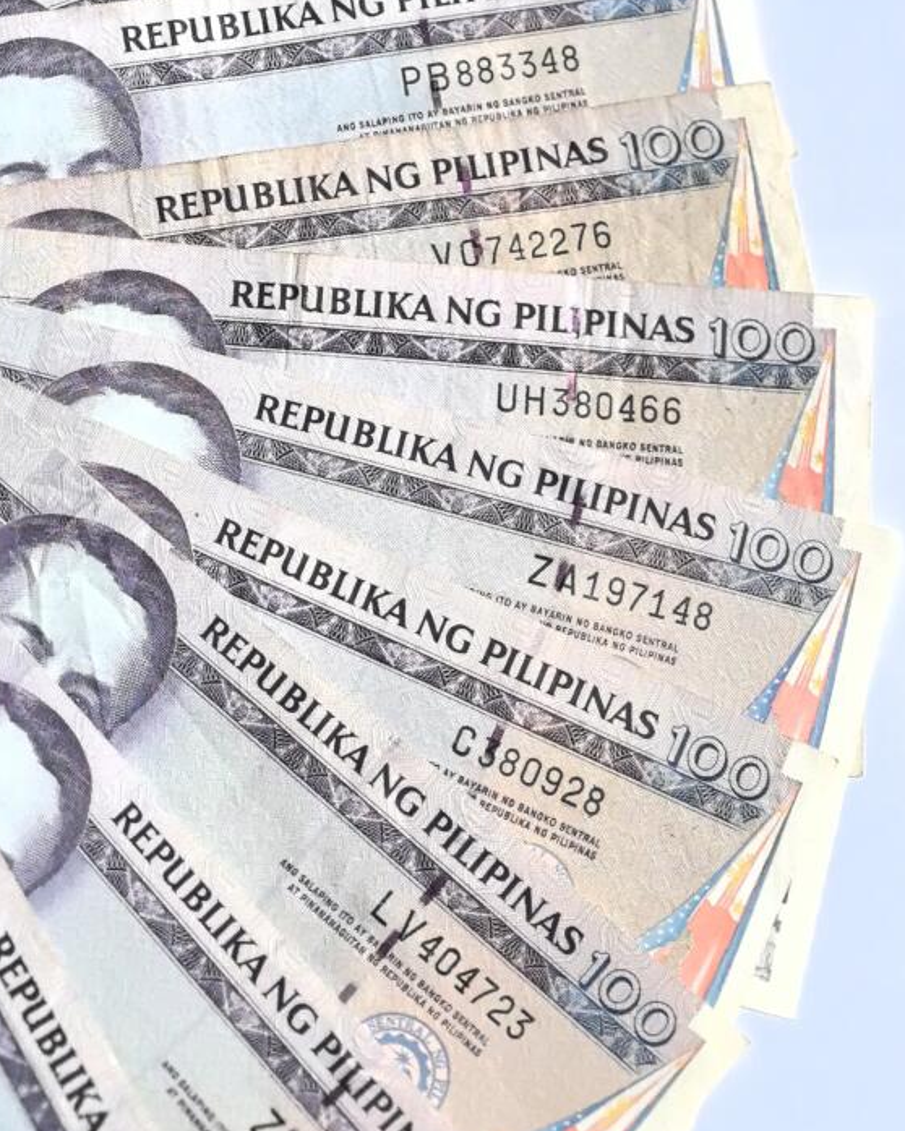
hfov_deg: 22.3
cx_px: 276
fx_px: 2278
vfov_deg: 27.9
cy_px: 454
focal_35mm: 68
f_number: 2
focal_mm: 5.75
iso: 1000
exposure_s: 1/50
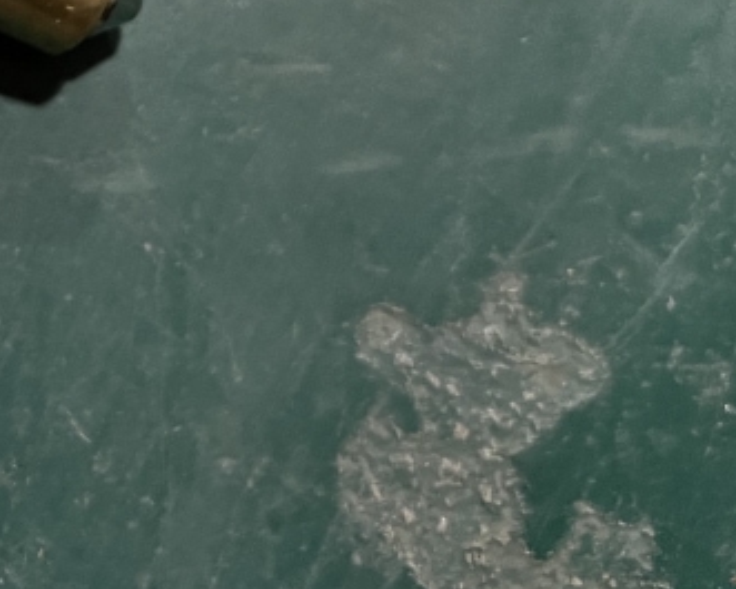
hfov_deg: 23.2
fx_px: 1656
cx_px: -120
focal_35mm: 76
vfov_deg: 18.8
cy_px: -164
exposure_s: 1/40
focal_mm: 5.7
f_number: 1.5
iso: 500
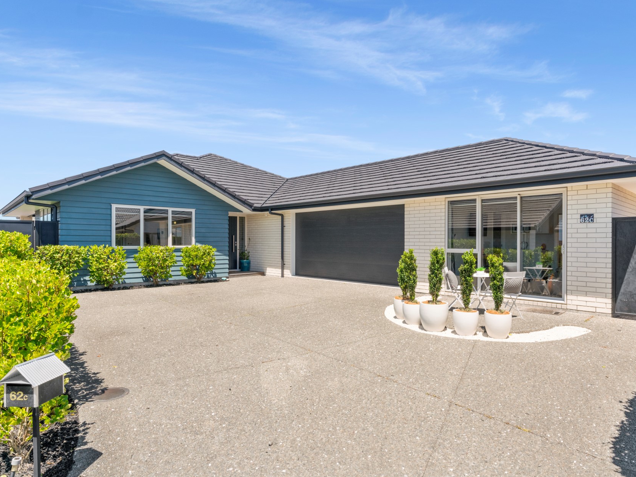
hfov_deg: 78.7
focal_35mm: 21
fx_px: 386
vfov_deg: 63.4
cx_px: 357
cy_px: 242
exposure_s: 1/160
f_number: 14
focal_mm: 19
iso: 640
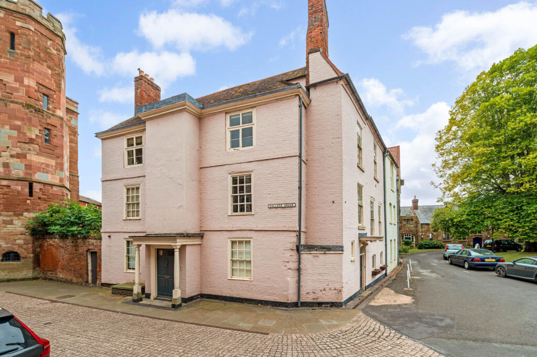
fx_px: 209
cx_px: 268
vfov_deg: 81.1
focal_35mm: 14
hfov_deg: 104.3
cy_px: 178
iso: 400
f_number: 8
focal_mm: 14
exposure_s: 1/320
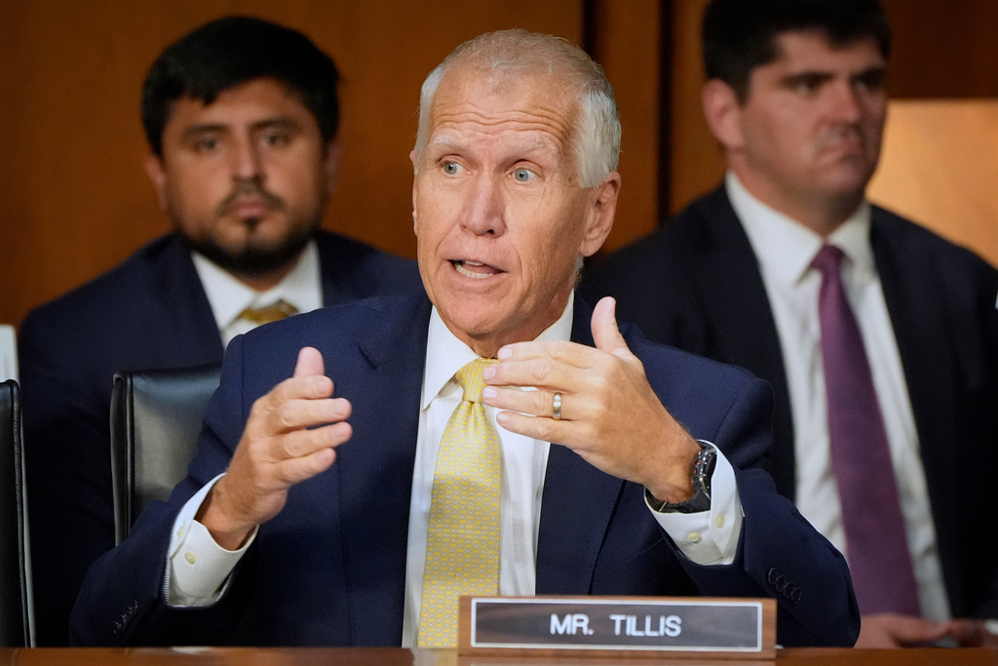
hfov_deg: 3.9
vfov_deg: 2.6
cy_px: 333
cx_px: 499
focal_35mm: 528
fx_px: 14638
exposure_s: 1/250
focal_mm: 352
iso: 6400
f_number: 5.6
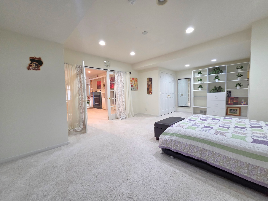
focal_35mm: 13
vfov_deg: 89.9
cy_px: 100
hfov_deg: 106.2
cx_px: 134
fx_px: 101
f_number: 2.2
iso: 320
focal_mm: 2.2
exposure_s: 1/60
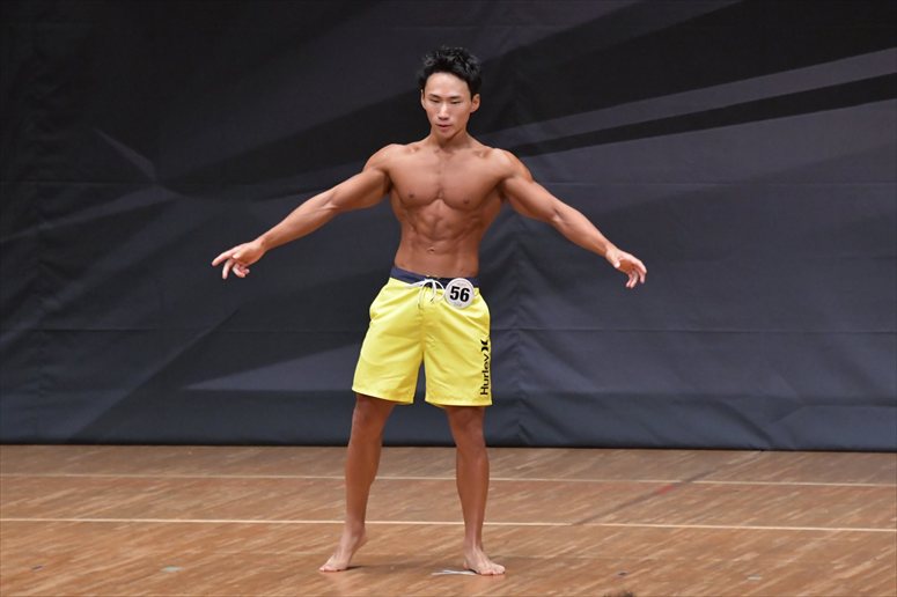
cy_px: 298
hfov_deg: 7.2
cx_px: 448
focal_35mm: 285
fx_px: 7098
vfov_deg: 4.8
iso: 6400
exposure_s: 1/400
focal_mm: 190
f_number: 5.6
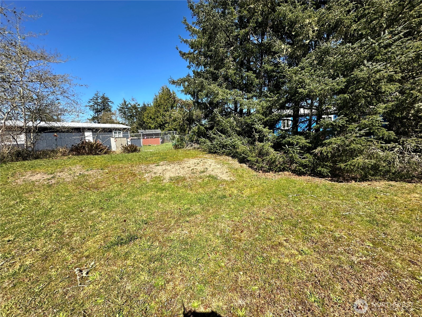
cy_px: 158
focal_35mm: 14
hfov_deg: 102.1
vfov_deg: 85.7
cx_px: 211
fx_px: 171
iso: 50
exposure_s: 1/1208
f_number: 2.2
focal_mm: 2.22
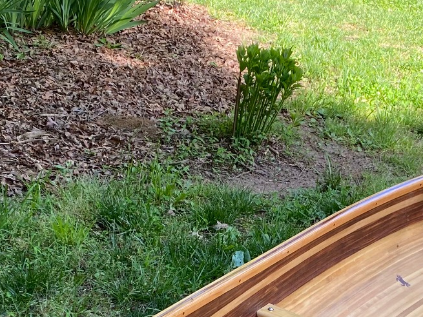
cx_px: 249
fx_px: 977
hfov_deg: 24.4
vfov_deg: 18.0
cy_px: 310
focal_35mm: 80
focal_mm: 4.25
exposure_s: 1/193
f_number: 1.8
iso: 32
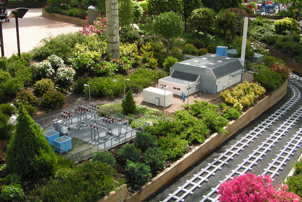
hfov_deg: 46.4
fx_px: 352
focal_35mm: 42
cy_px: 84
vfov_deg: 31.8
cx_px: 151
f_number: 5.6
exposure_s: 1/100
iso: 50
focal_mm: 6.3
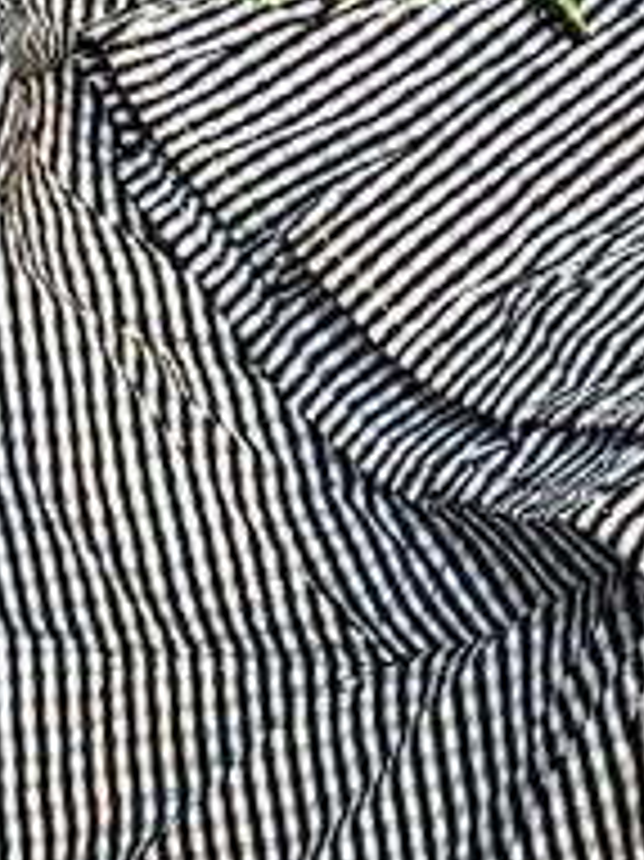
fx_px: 3650
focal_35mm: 147
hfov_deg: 10.1
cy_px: 662
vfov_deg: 13.4
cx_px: 117
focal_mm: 4.25
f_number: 1.8
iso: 32
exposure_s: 1/100
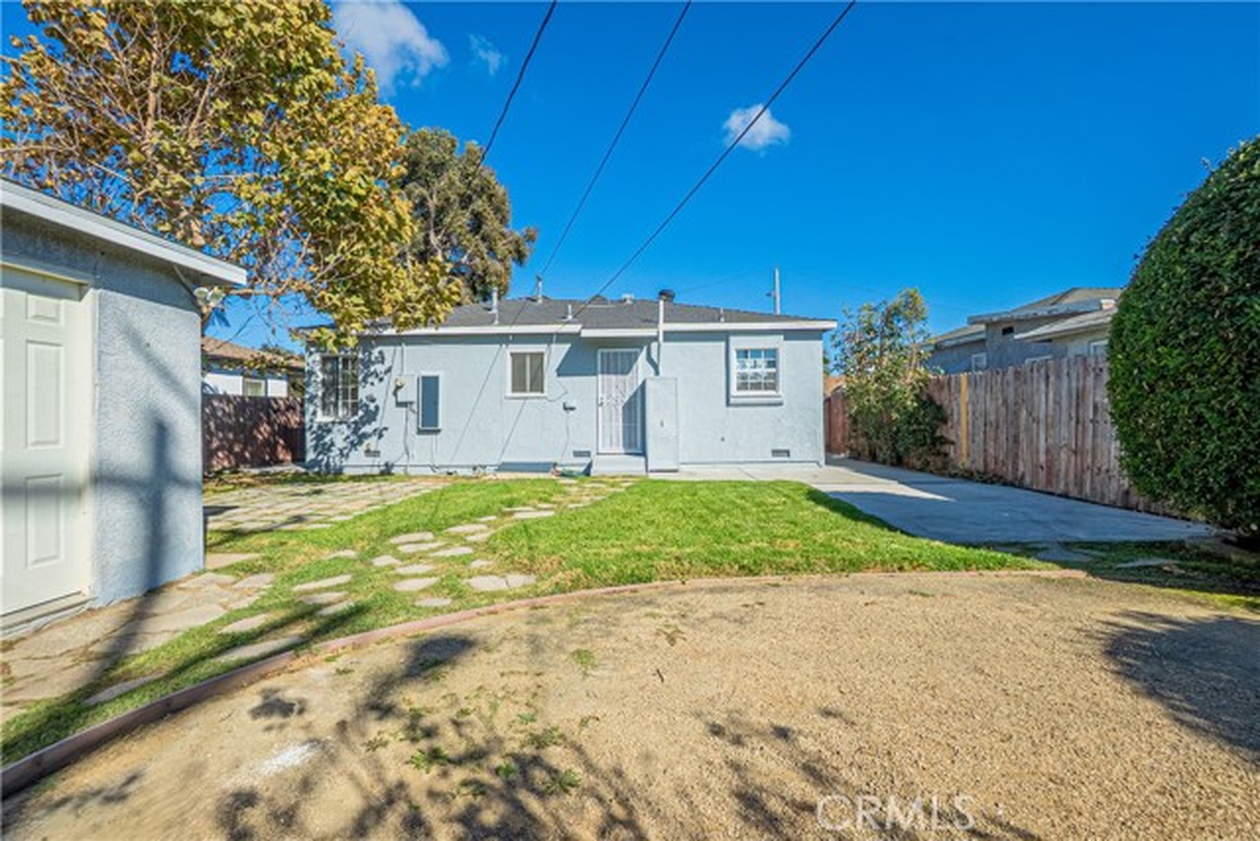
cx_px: 630
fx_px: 525
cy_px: 420
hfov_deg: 100.4
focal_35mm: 15
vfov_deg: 77.4
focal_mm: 10
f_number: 8
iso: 400
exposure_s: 1/8000
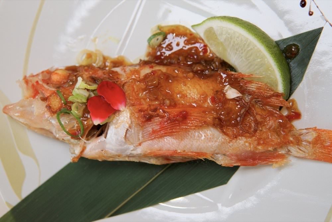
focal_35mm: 45
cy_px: 111
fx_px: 415
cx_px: 166
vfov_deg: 29.9
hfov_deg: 43.6
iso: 125
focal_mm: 30
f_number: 4
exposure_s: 1/60
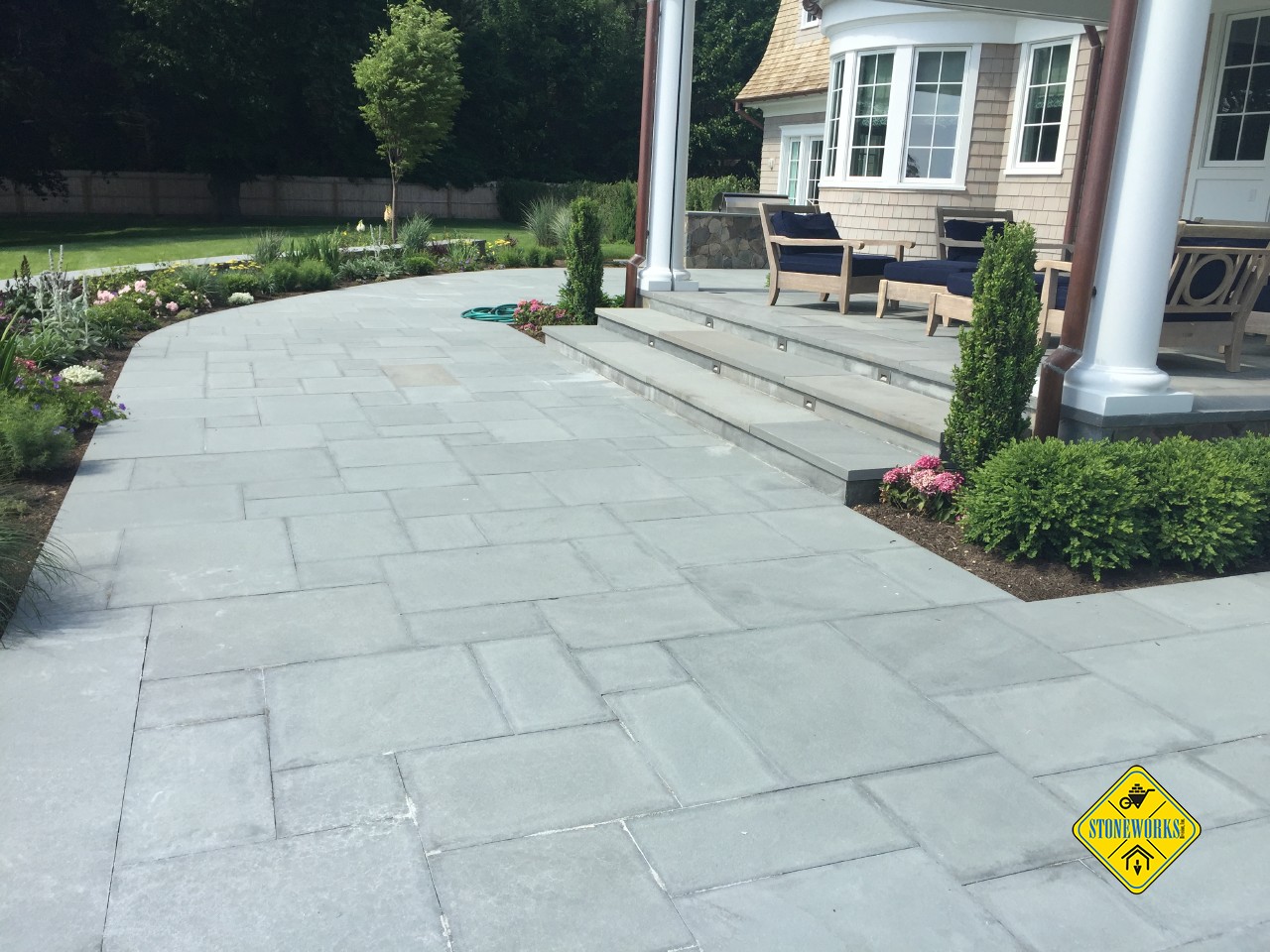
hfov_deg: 61.7
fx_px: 1064
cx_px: 635
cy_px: 476
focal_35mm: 29
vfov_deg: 48.2
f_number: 2.2
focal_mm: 4.15
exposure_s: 1/1130
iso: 32
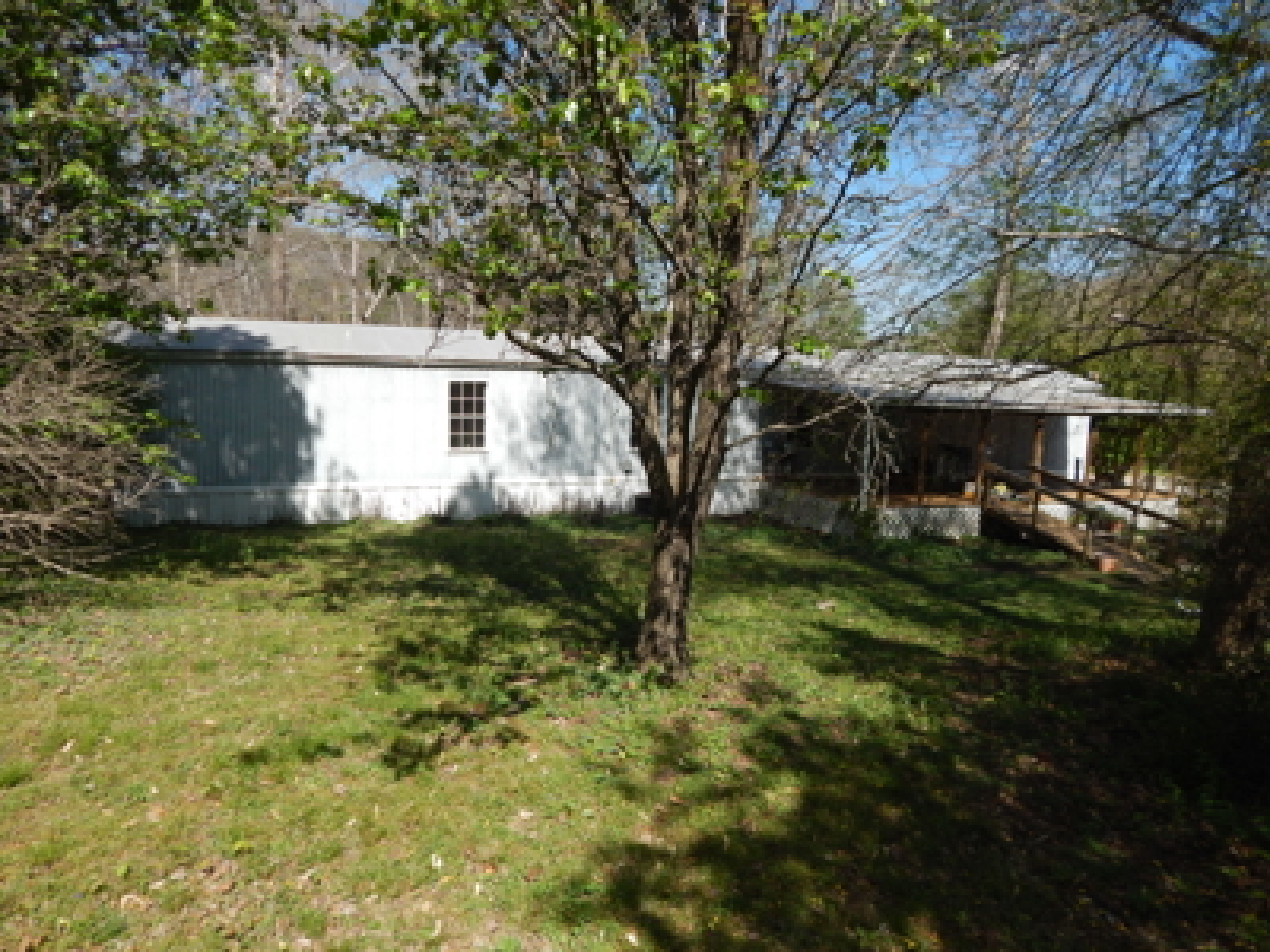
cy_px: 476
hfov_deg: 73.9
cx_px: 635
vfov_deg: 58.9
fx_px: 844
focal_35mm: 23
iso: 200
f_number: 6
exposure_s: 1/800
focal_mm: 4
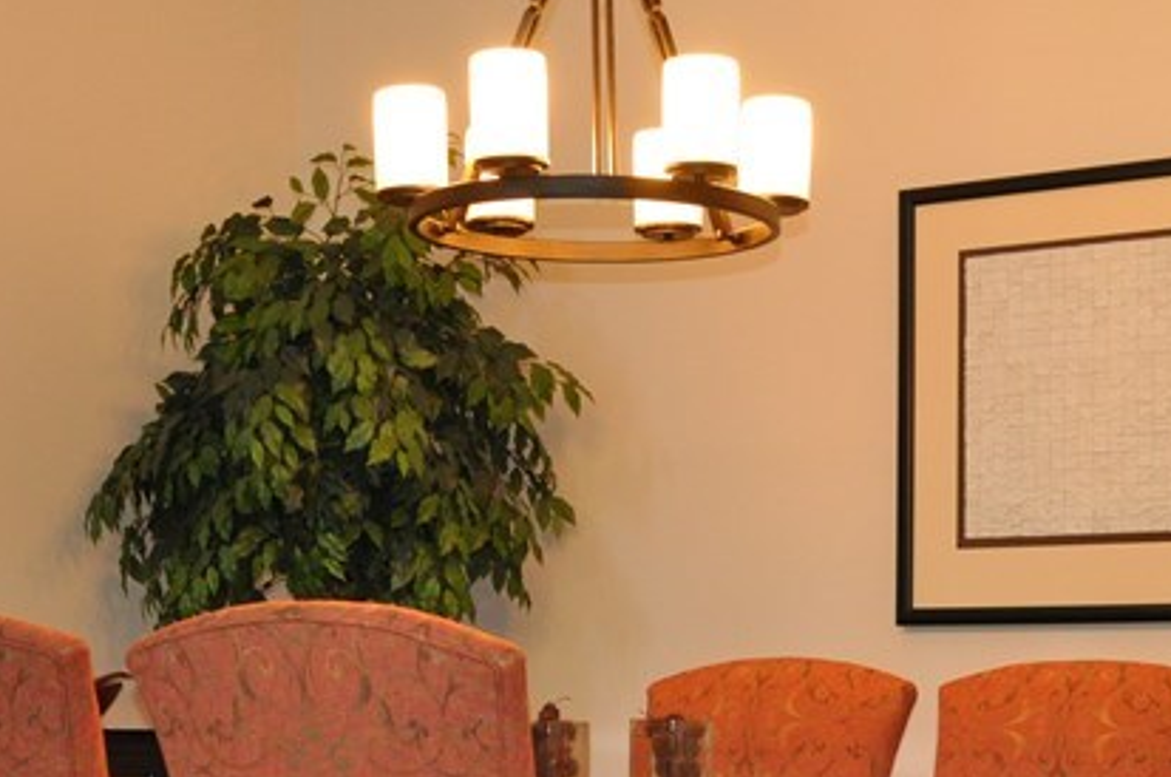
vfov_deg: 17.0
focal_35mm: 79
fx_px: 2566
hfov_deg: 25.7
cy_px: 649
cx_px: 709
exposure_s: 1/60
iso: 800
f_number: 3.8
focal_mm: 20
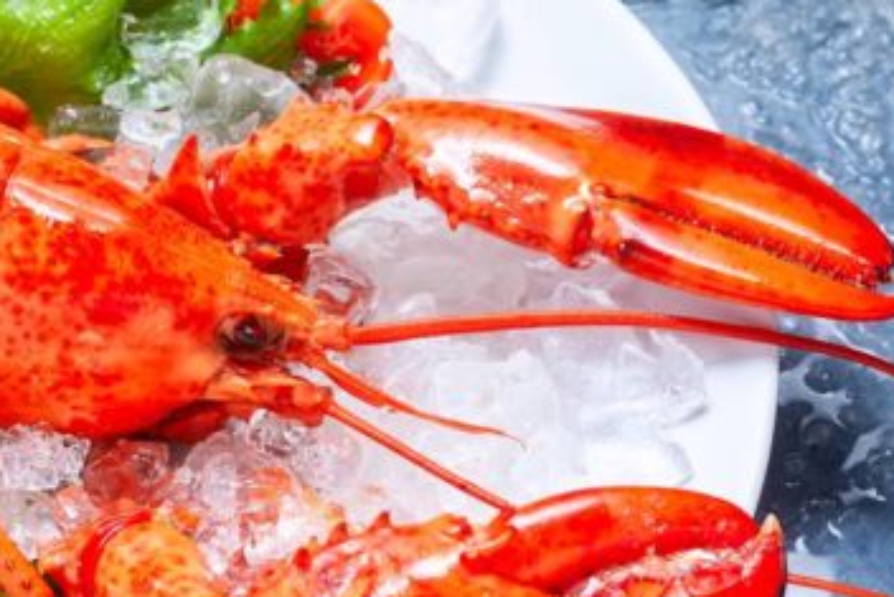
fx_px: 2708
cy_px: 466
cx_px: 602
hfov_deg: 18.7
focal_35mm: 109
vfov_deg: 12.5
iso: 320
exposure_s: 1/80
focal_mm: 50
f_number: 8
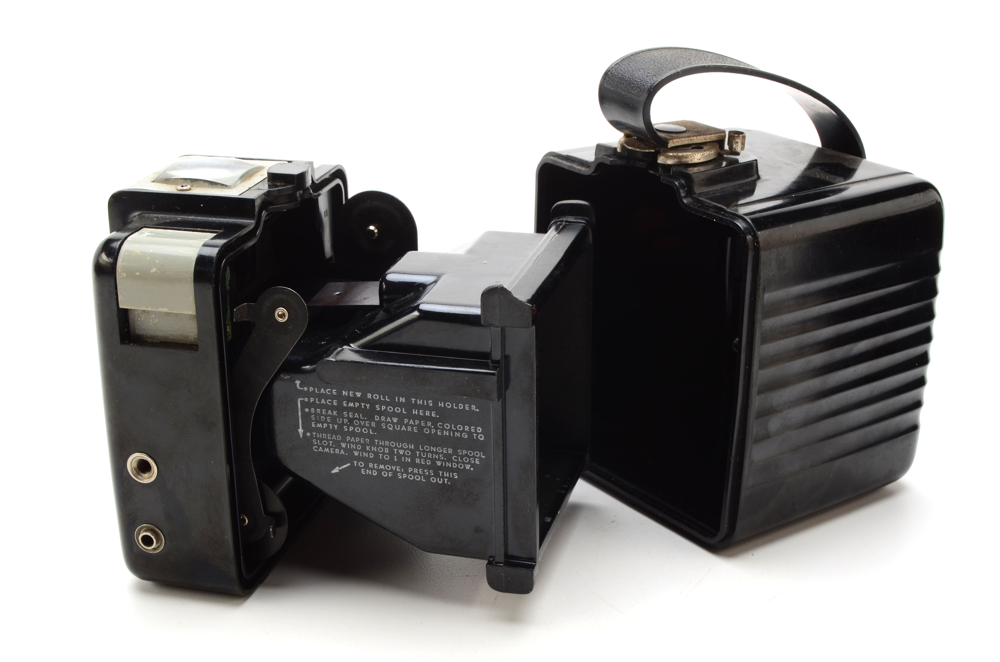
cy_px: 331
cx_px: 500
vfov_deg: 23.7
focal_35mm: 57
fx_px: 1580
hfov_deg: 35.1
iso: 100
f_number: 18
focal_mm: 38
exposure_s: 1/160
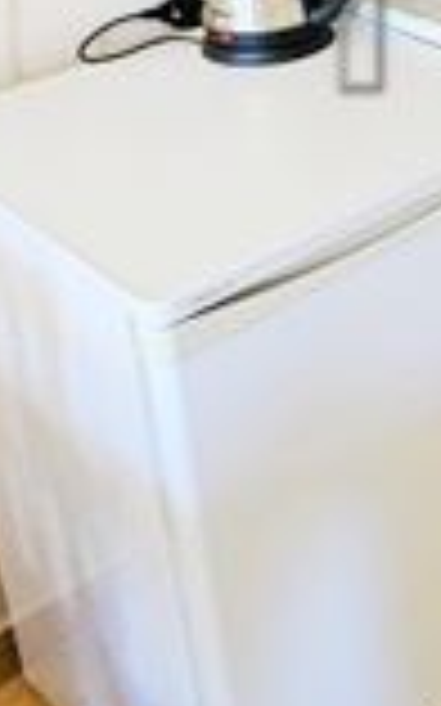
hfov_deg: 17.7
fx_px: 1193
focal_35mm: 62
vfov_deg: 30.7
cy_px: 9
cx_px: 745
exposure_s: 1/33
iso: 500
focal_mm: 1.7
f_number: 2.2
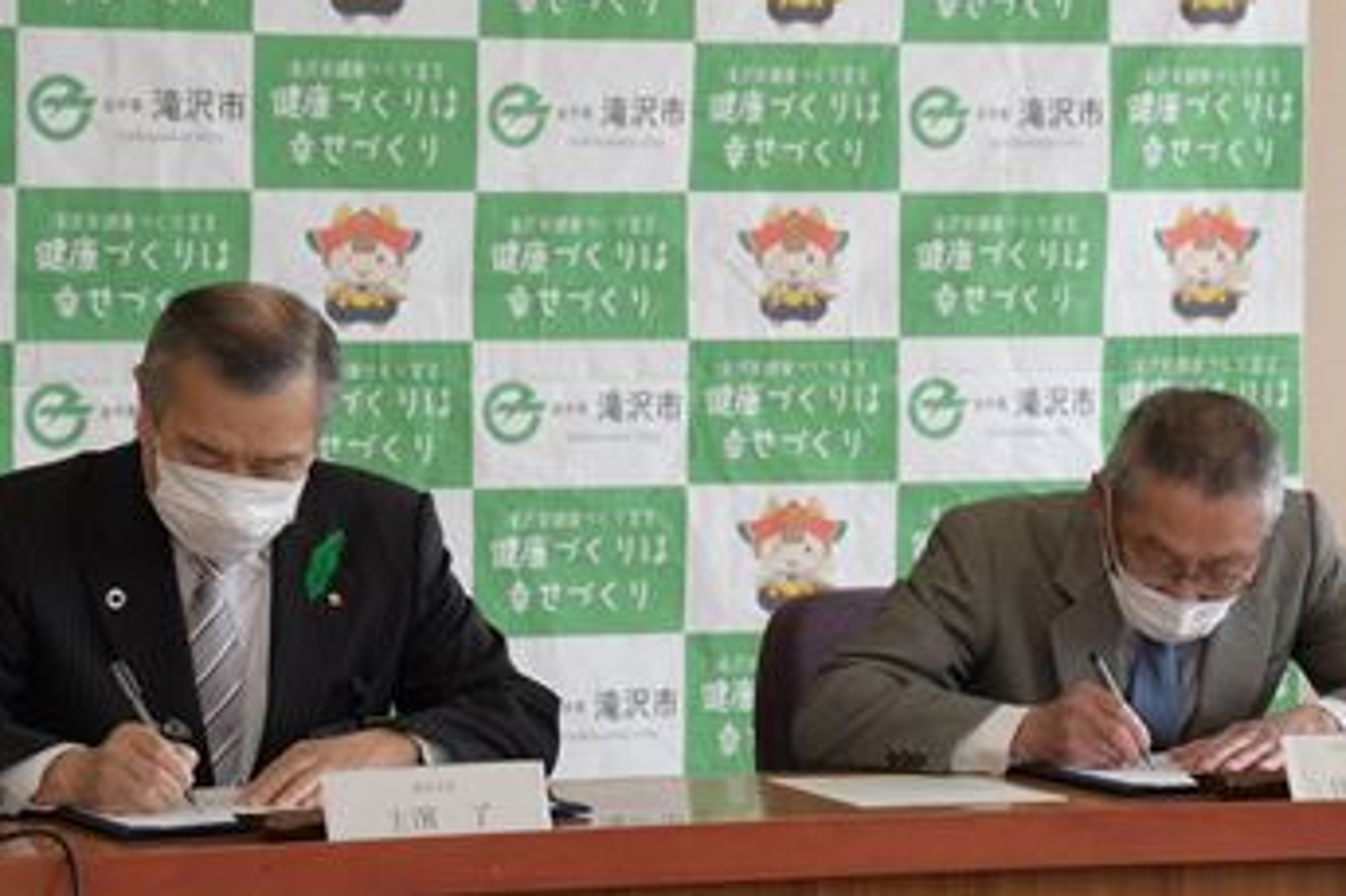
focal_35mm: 164
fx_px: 6118
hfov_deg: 12.6
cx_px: 700
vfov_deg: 8.4
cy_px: 421
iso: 320
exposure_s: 1/100
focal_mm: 75
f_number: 6.3
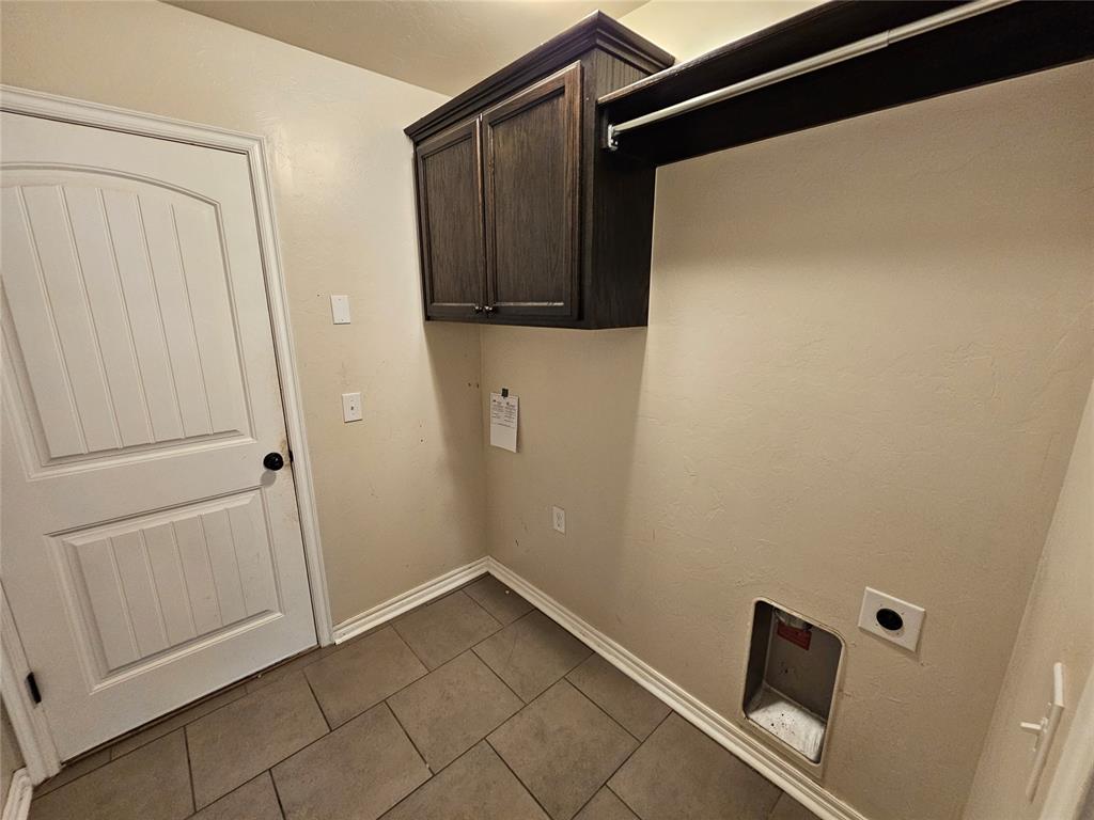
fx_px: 411
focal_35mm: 13
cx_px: 547
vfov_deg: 89.9
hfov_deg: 106.2
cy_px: 410
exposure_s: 1/60
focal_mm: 2.2
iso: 320
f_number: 2.2
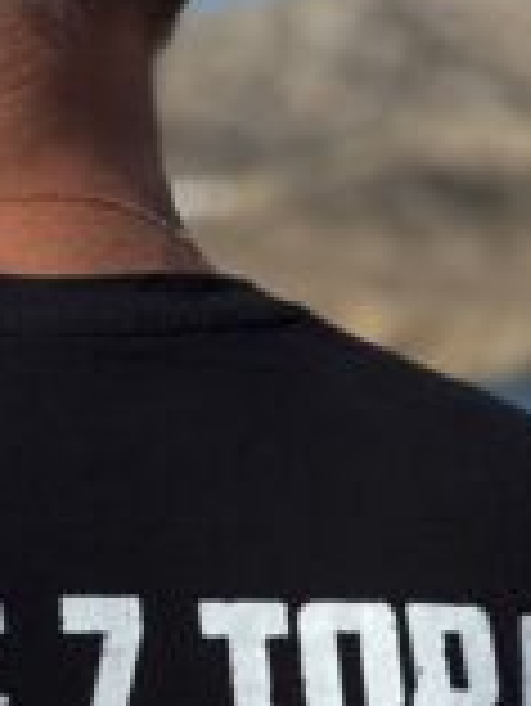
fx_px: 5004
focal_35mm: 245
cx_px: 4
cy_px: 1021
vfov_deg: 7.9
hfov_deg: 6.1
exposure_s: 1/7092
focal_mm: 6.76
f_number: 1.78
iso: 64
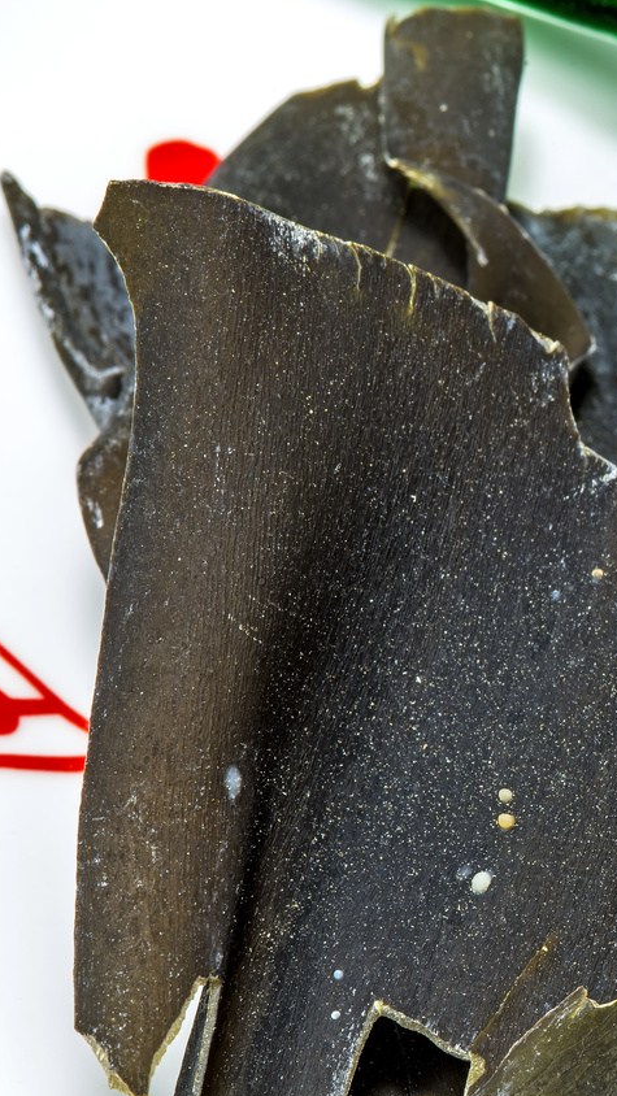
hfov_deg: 5.5
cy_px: 699
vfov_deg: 9.8
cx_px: 1045
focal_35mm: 220
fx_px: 6396
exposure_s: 3
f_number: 29
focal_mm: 105
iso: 50
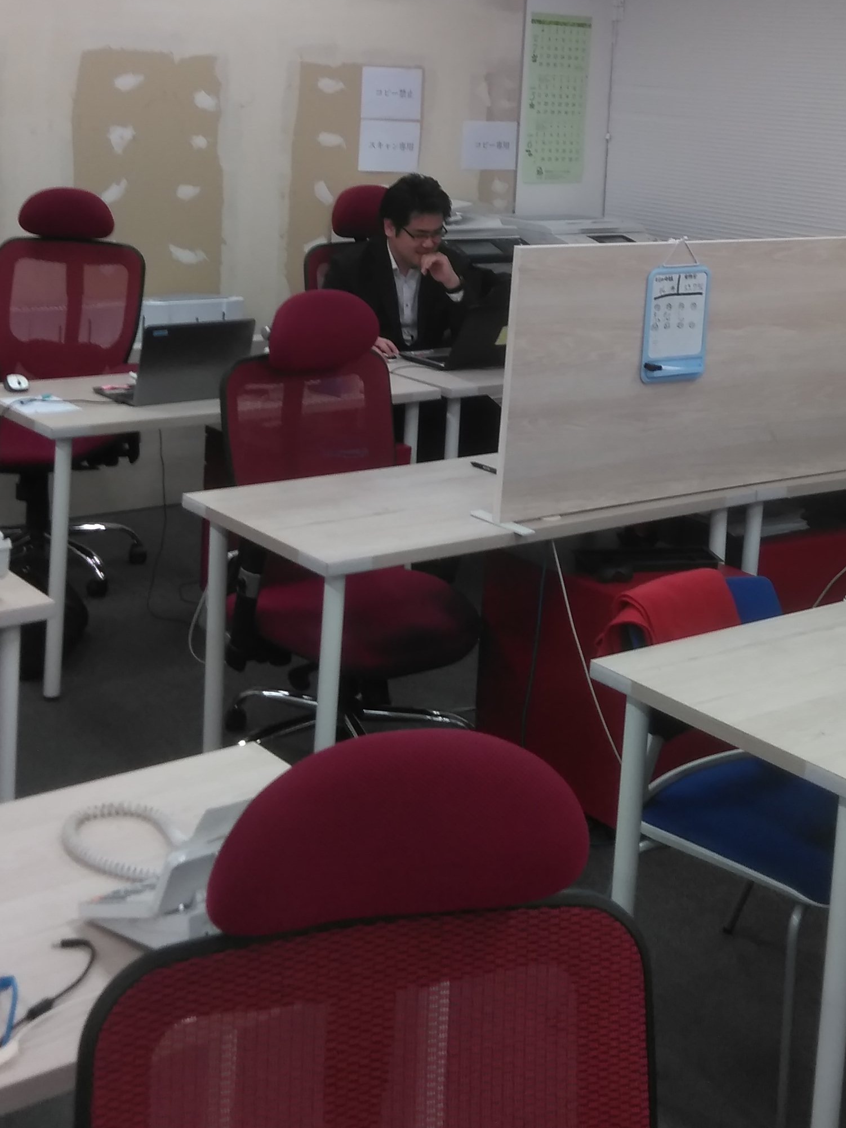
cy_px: 253
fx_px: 1760
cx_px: 581
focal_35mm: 54
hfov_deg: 26.8
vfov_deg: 34.6
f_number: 2.2
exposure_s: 1/50
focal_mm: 3.46
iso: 51
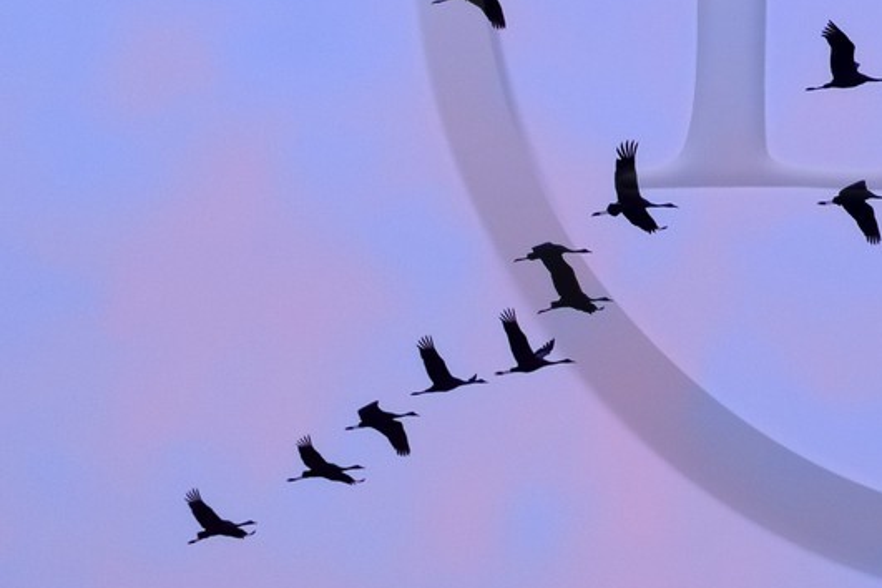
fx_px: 14772
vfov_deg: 2.3
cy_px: -83
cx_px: 1090
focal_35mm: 603
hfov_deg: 3.4
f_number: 2.8
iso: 800
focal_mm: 200
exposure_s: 1/500
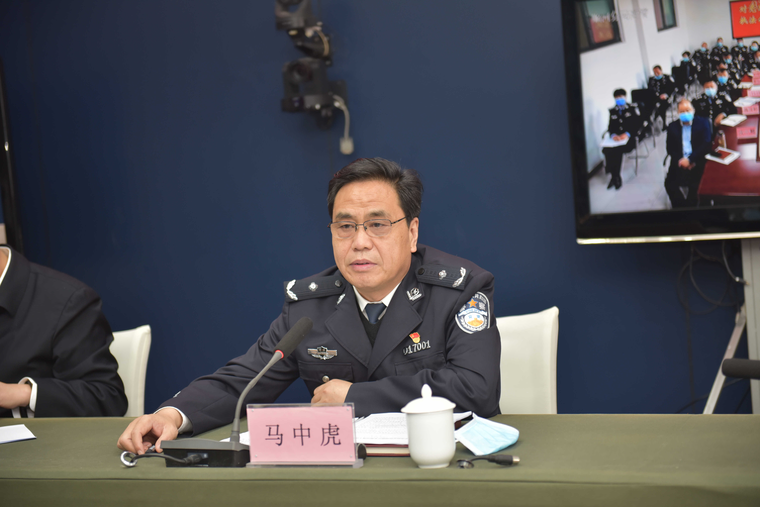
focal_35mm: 70
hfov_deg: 28.8
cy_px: 254
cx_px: 380
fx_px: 1478
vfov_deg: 19.5
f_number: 2.8
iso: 640
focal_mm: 70
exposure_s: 1/125
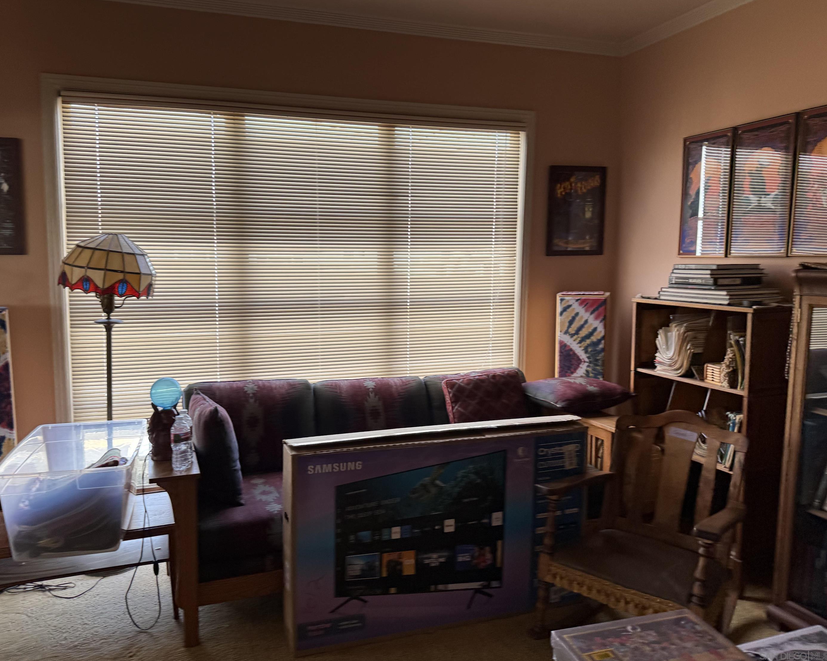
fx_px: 636
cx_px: 373
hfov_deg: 65.9
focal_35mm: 26
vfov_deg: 54.9
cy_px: 319
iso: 80
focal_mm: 6.76
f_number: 1.78
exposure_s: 1/121
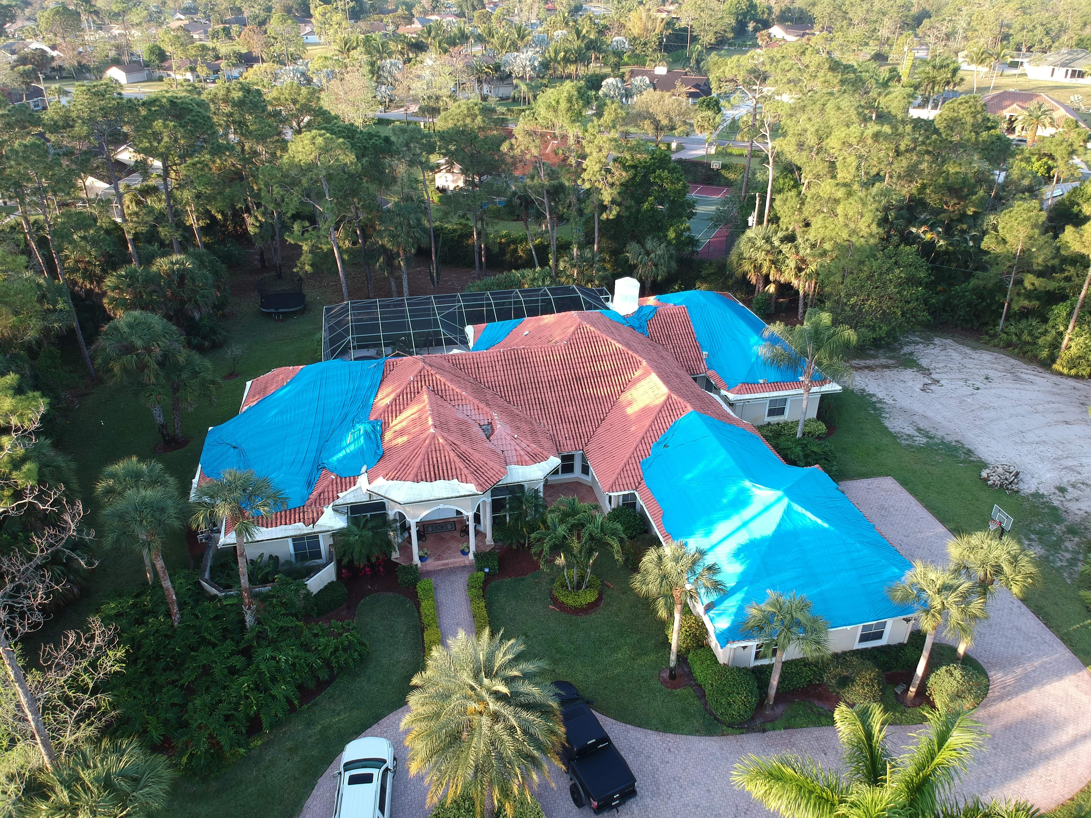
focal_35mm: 25
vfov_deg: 54.9
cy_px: 409
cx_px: 546
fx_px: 788
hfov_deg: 69.4
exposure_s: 1/100
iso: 100
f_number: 2.6
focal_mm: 4.49
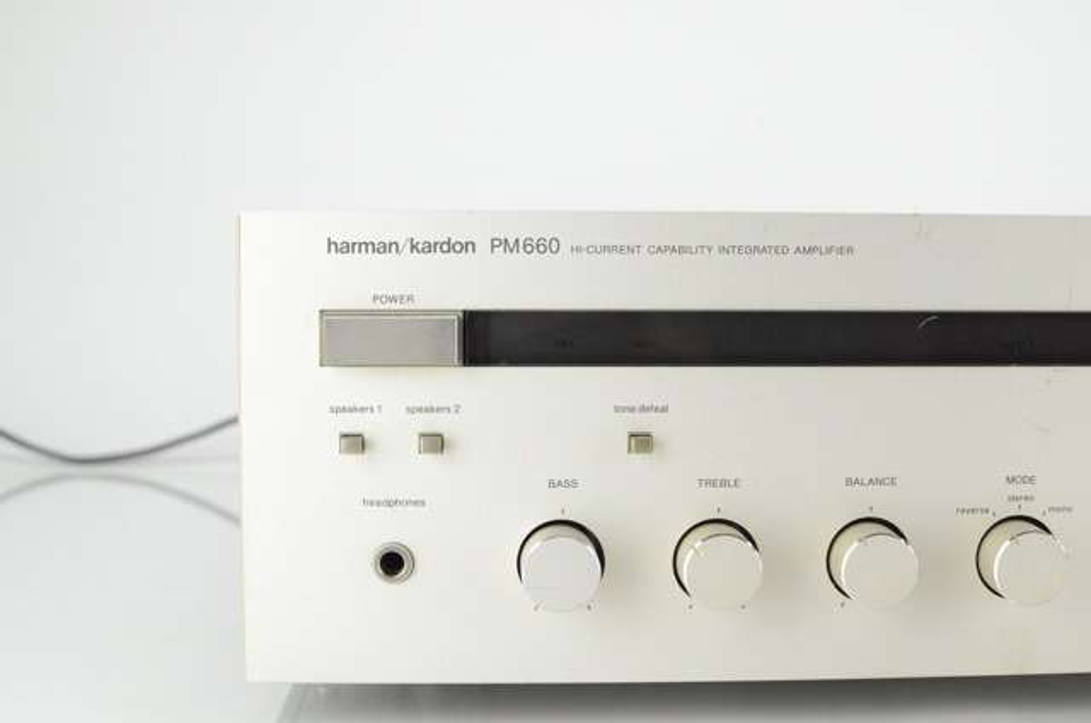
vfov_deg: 25.6
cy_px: 362
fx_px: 1588
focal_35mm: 52
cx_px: 546
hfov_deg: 37.9
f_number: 5.6
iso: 640
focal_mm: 35
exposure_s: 1/125
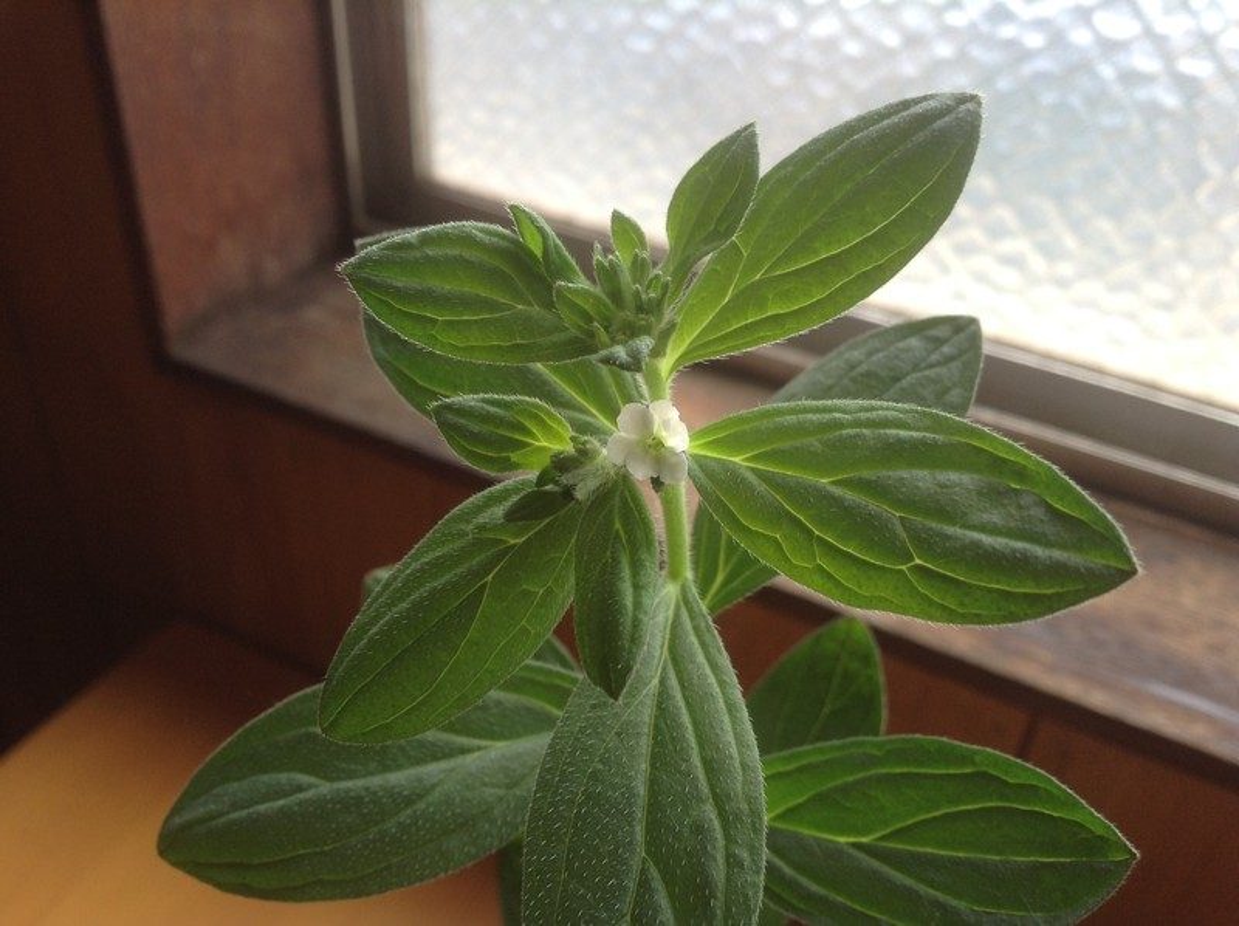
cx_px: 620
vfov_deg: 42.9
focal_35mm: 33
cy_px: 463
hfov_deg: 55.4
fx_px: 1180
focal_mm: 3.3
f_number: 2.4
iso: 32
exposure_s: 1/60
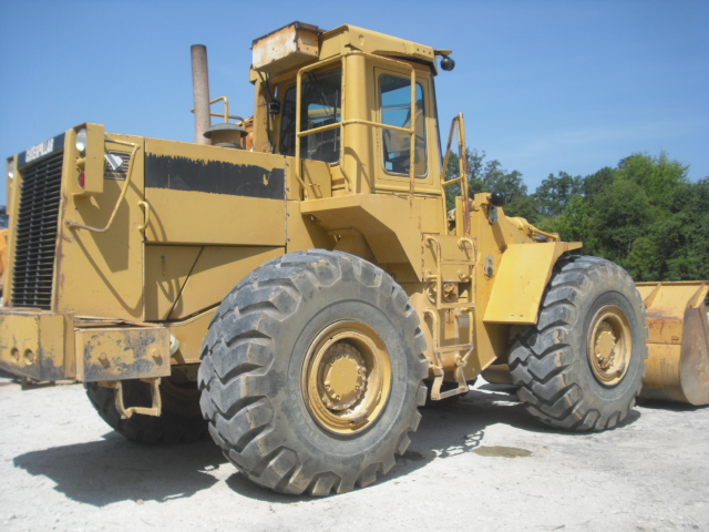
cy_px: 266
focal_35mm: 38
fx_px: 778
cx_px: 354
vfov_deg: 37.7
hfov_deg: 49.0
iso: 64
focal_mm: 6.2
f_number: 5.6
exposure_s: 1/320
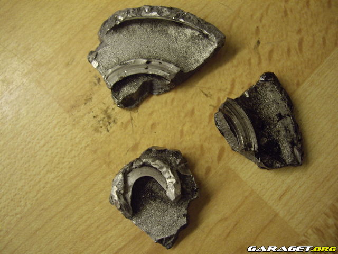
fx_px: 371
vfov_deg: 37.7
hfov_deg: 49.0
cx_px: 169
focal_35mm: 38
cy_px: 127
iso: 200
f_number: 2.8
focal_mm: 7.9
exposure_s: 1/30
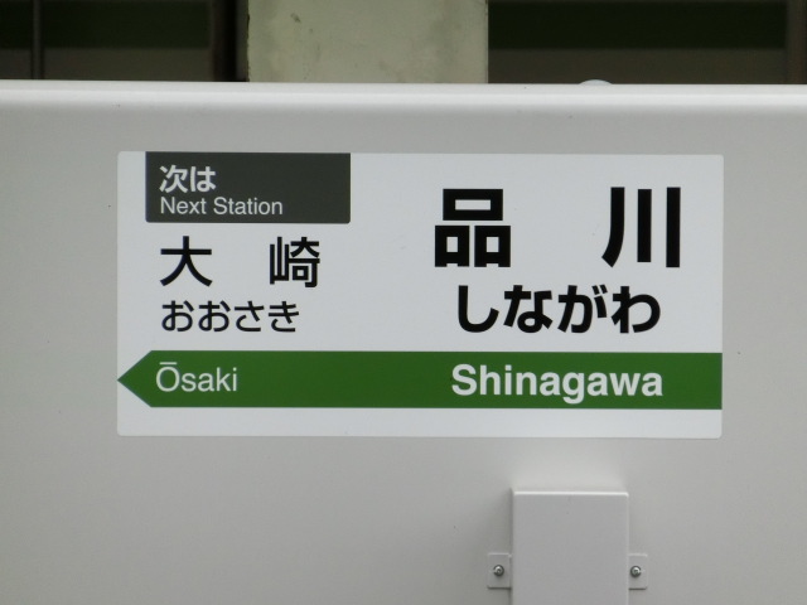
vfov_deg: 3.3
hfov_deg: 4.4
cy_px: 302
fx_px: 10491
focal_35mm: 450
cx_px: 404
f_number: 5.9
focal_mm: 81
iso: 800
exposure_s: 1/400
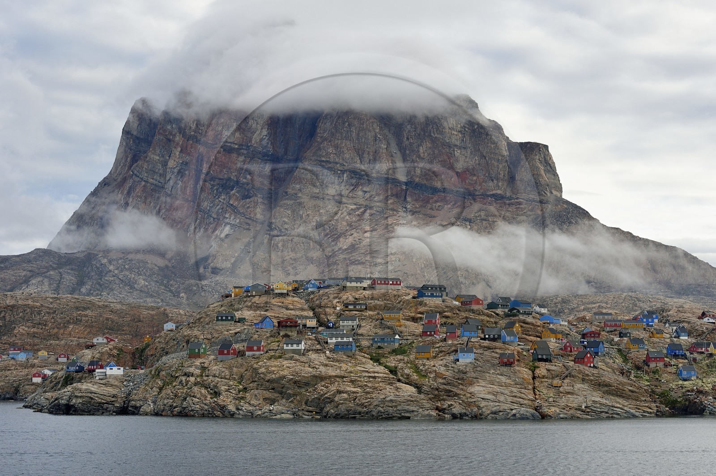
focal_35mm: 70
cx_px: 358
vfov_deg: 19.4
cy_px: 238
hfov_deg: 28.9
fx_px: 1391
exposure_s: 1/400
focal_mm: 70
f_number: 9
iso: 400
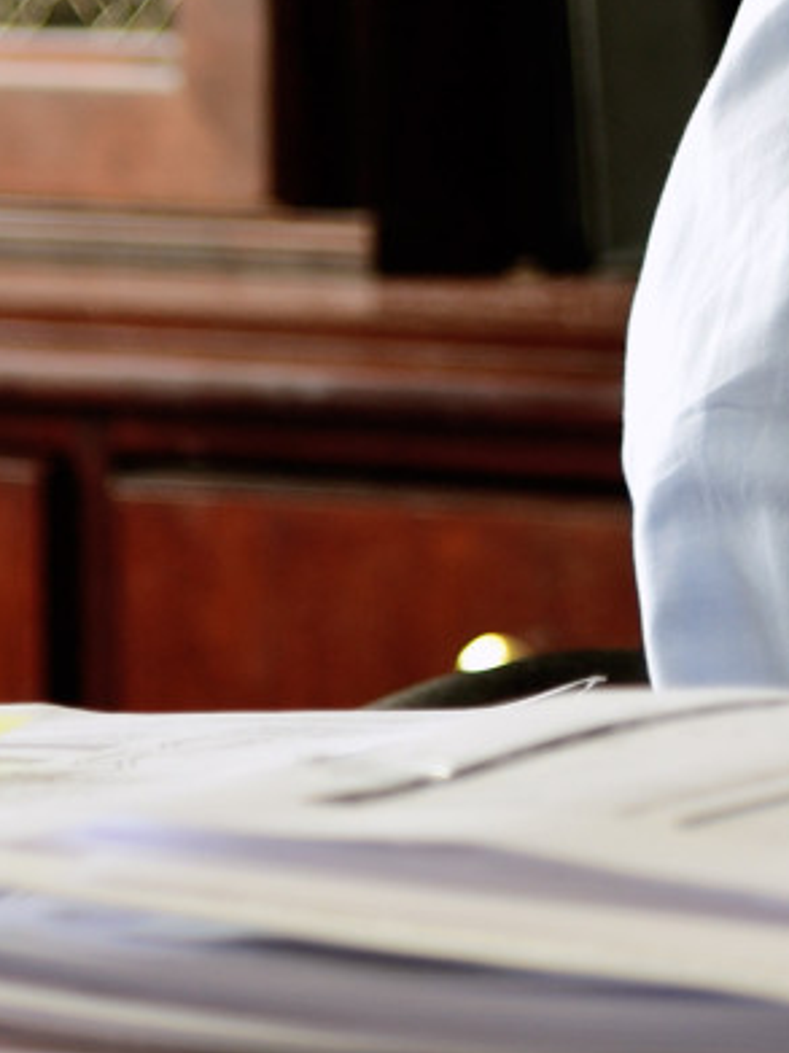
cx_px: 1217
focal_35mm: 393
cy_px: -653
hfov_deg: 3.8
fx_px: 11950
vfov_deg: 5.0
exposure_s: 1/50
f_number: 4
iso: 250
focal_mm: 78
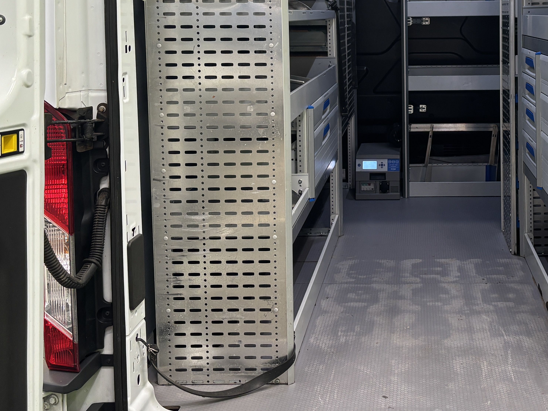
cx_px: 421
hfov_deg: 37.1
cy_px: 82
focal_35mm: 50
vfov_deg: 28.5
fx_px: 792
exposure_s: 1/50
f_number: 1.6
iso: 100
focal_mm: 5.96
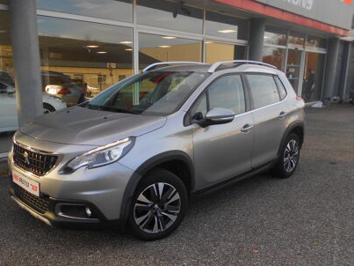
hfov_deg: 58.0
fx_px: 317
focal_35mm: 31
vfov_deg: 45.3
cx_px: 147
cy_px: 152
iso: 80
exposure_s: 1/160
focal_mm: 4.6
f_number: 3.2
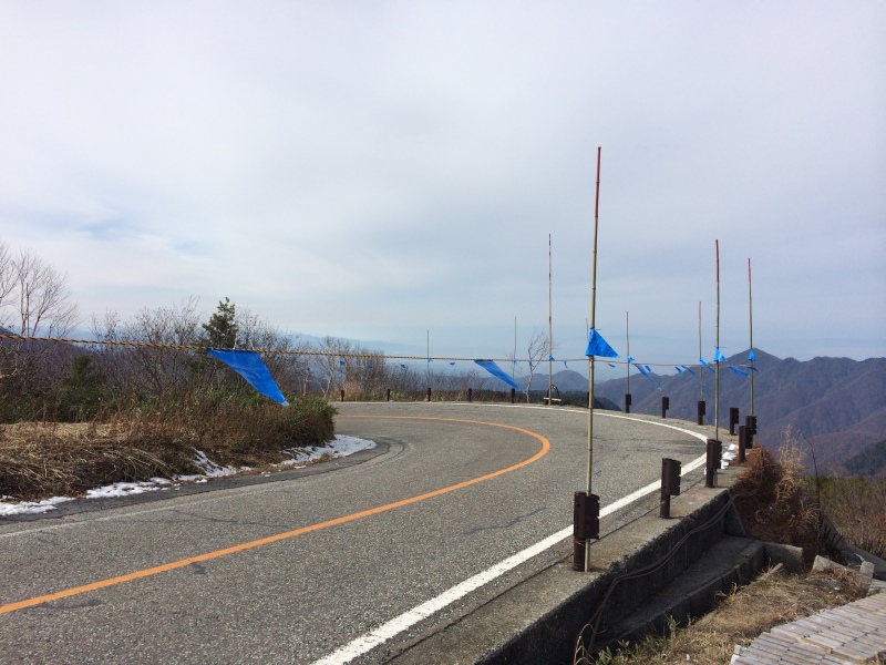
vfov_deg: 46.8
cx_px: 443
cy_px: 332
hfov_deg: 60.0
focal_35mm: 30
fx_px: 768
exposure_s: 1/3425
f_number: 2.2
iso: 32
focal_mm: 4.12
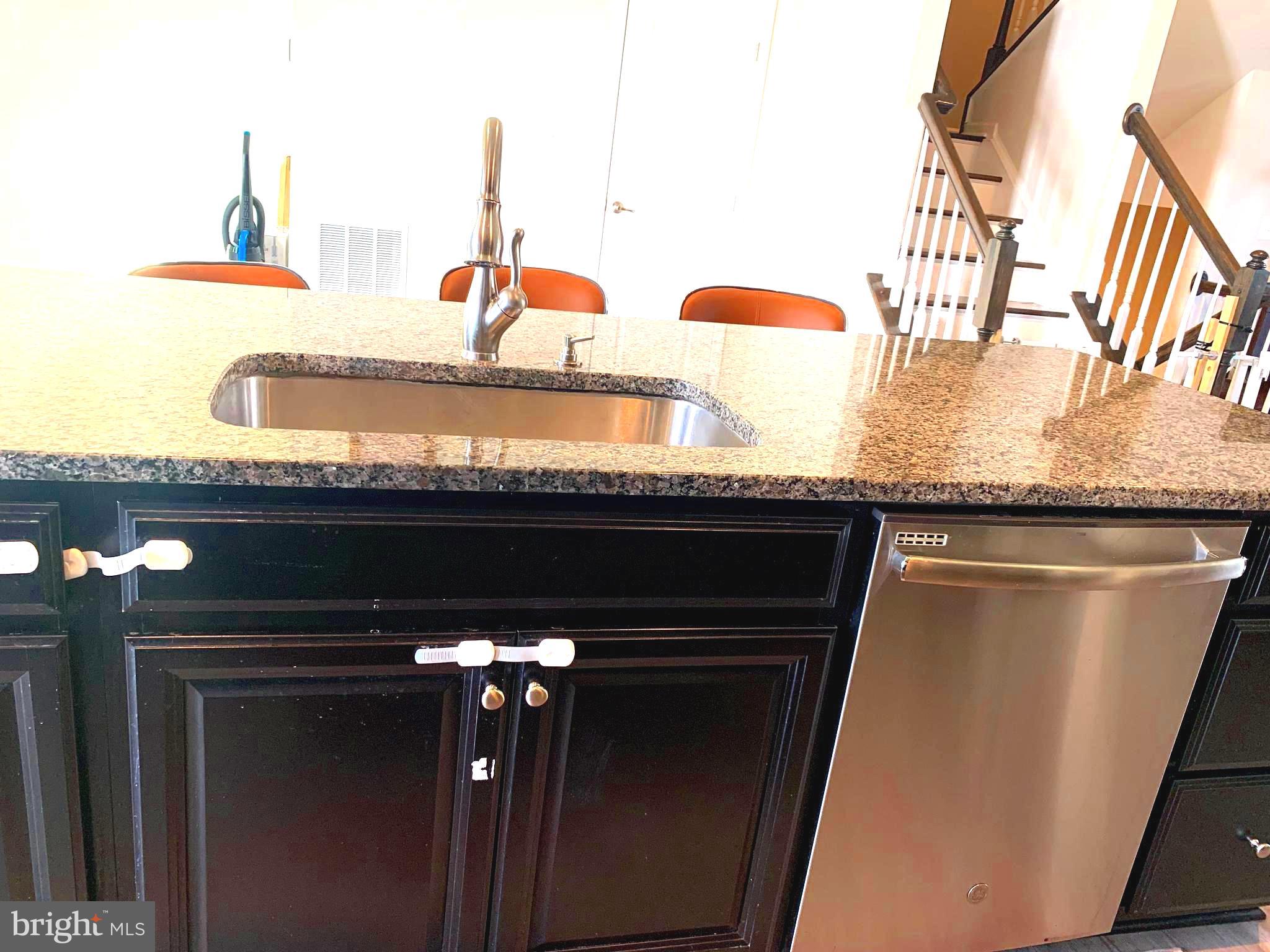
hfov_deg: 67.3
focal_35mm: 26
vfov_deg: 53.1
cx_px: 635
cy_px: 476
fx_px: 954
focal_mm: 4.25
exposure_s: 1/60
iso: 80
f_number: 1.8
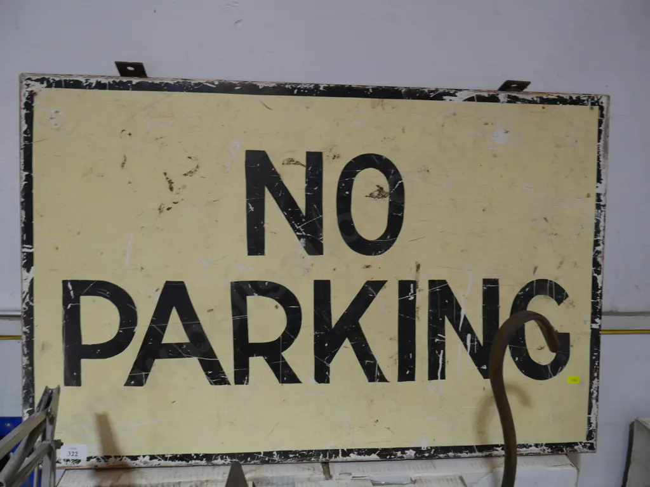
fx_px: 526
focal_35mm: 28
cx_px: 325
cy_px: 244
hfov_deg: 63.4
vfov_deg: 49.7
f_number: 5.6
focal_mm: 14
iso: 640
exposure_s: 1/60
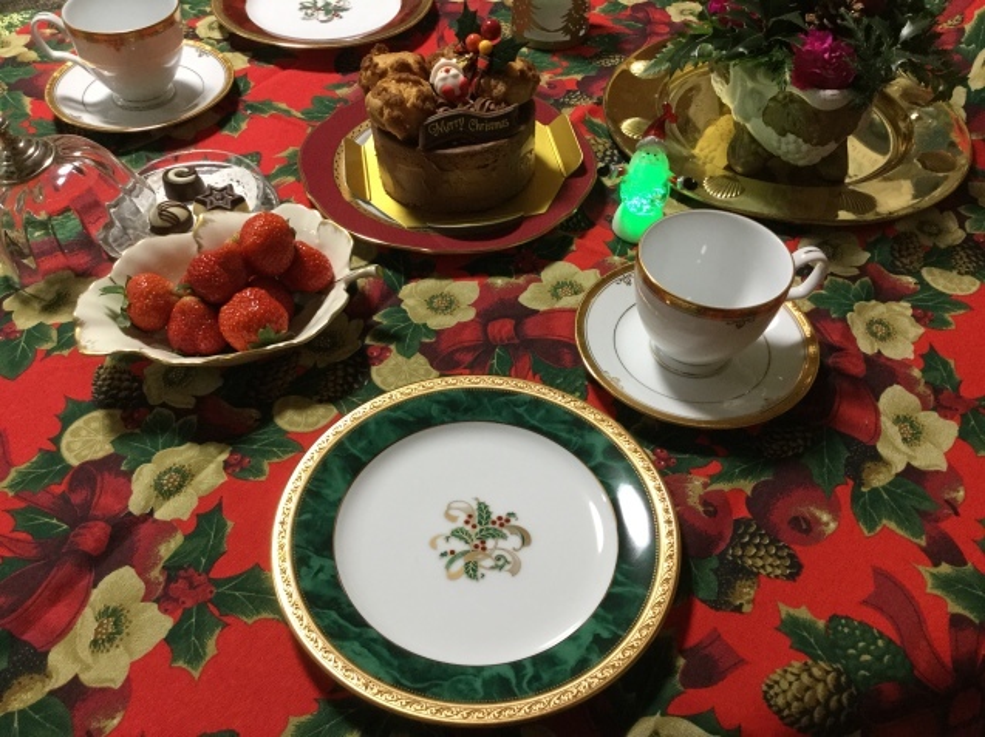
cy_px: 368
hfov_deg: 58.4
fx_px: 882
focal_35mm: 31
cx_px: 492
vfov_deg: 45.4
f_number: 2.4
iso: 100
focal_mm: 3.3
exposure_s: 1/30
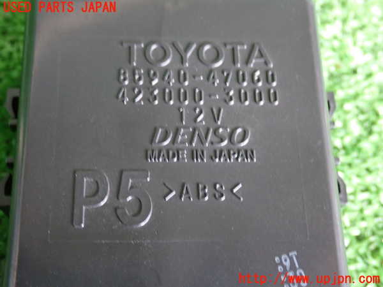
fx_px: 553
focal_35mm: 50
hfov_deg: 38.2
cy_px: 144
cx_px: 192
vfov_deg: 29.1
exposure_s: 1/15
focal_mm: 9.01
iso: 800
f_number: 3.2
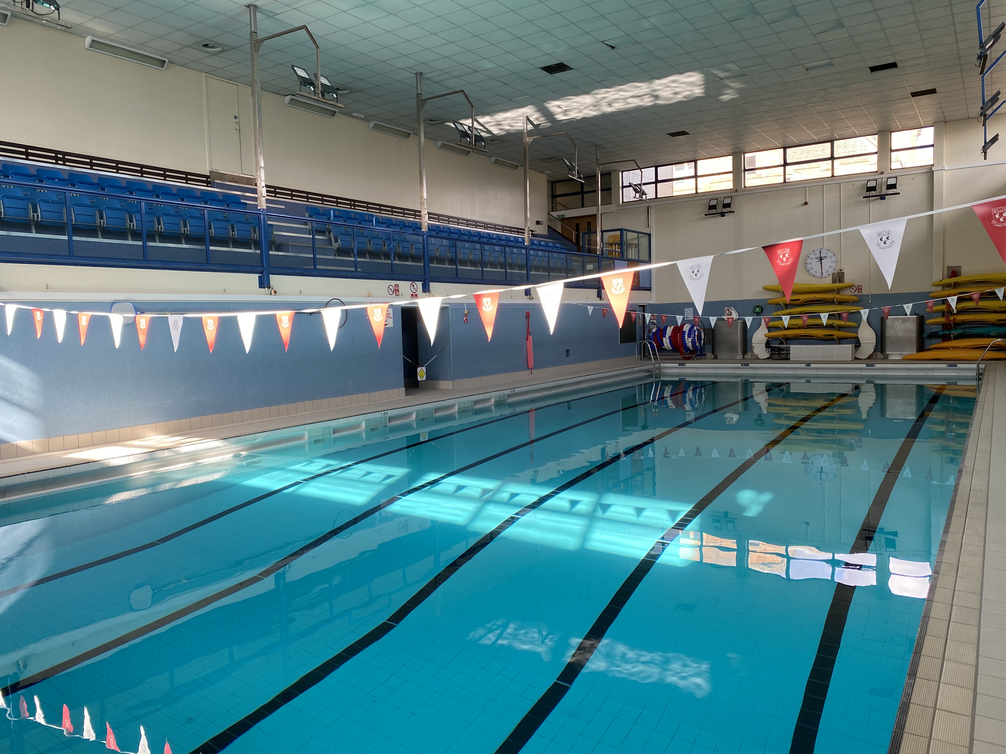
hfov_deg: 67.3
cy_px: 377
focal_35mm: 26
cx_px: 503
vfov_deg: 53.1
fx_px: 756
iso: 32
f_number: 1.8
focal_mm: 4.25
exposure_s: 1/122
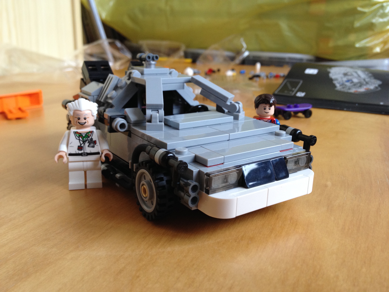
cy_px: 146
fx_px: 393
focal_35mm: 35
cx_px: 194
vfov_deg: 40.7
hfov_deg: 52.6
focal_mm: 4.28
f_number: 2.4
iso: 100
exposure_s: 1/20
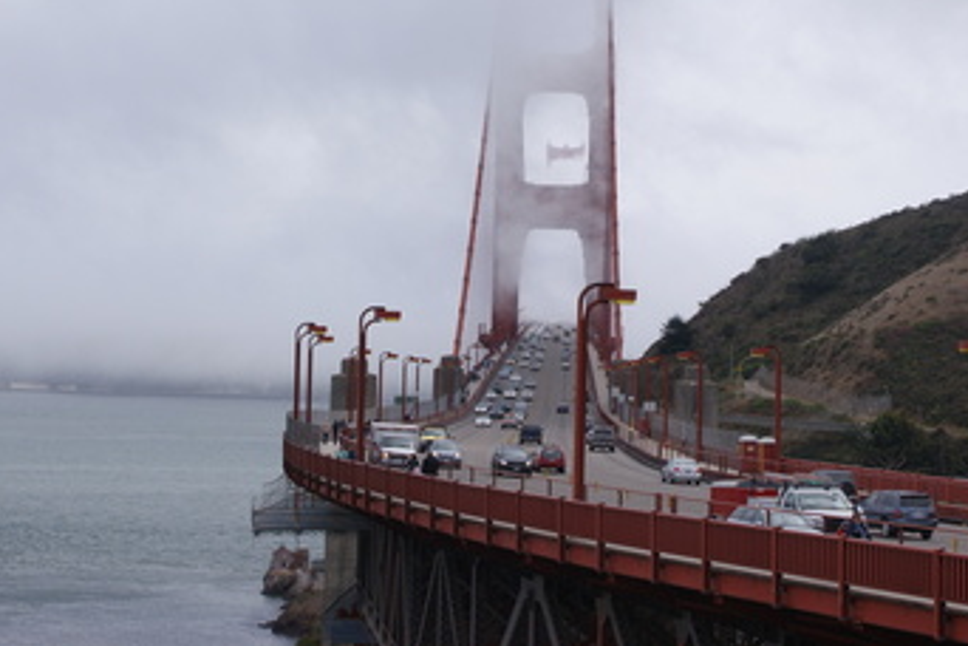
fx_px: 2438
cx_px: 577
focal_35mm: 91
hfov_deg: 22.4
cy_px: 215
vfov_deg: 15.1
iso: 100
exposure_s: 1/200
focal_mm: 45
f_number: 9
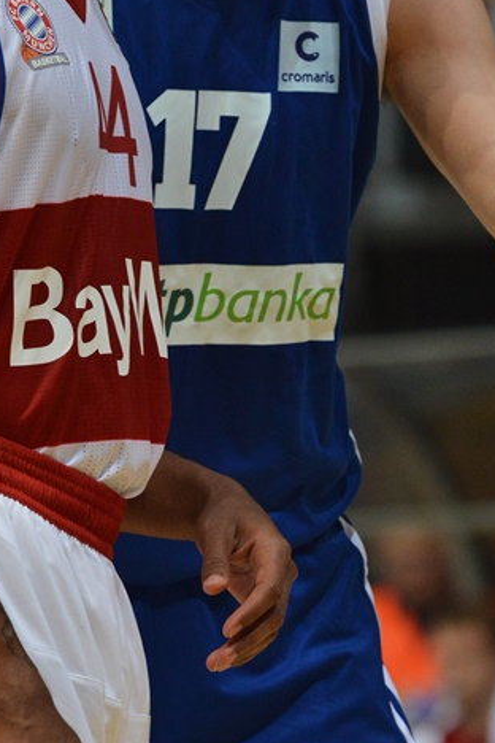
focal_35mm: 657
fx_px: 13550
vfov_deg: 3.1
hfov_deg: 2.1
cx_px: 63
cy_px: 122
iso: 2500
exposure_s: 1/400
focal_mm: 300
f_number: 8
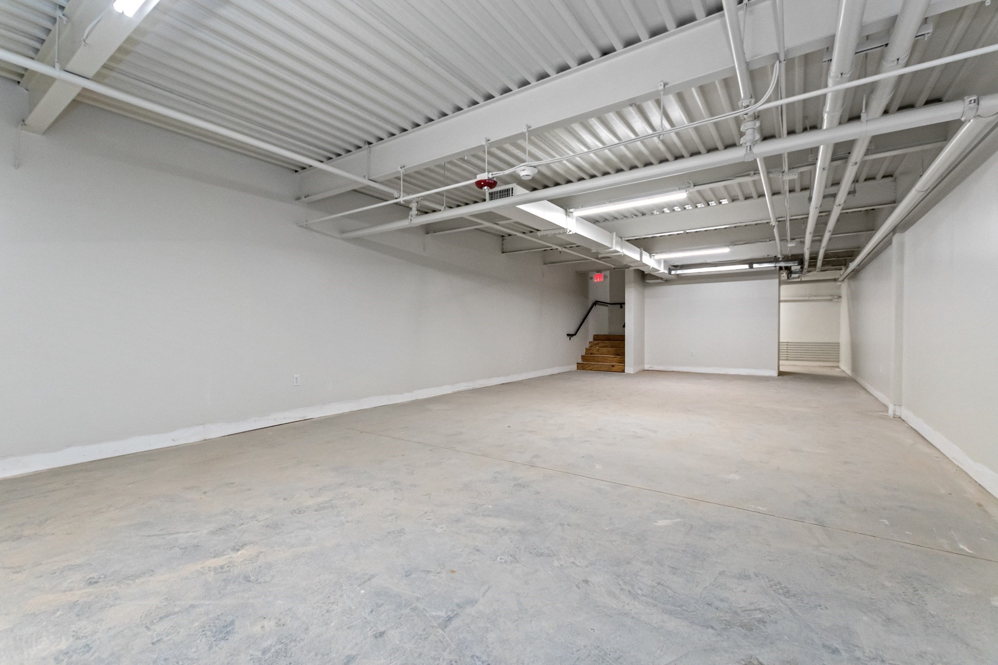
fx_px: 416
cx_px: 499
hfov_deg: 100.4
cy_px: 332
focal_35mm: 15
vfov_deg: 77.3
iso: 400
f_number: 5
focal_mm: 10
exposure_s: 1/80
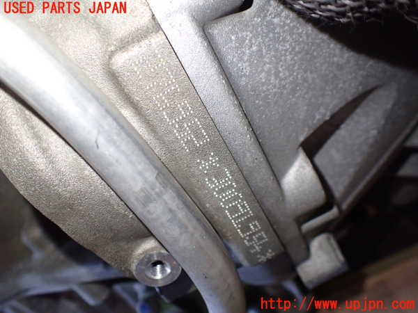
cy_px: 156
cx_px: 209
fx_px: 362
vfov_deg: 46.8
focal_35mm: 30
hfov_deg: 60.0
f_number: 2.3
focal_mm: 5.4
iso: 640
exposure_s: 1/125
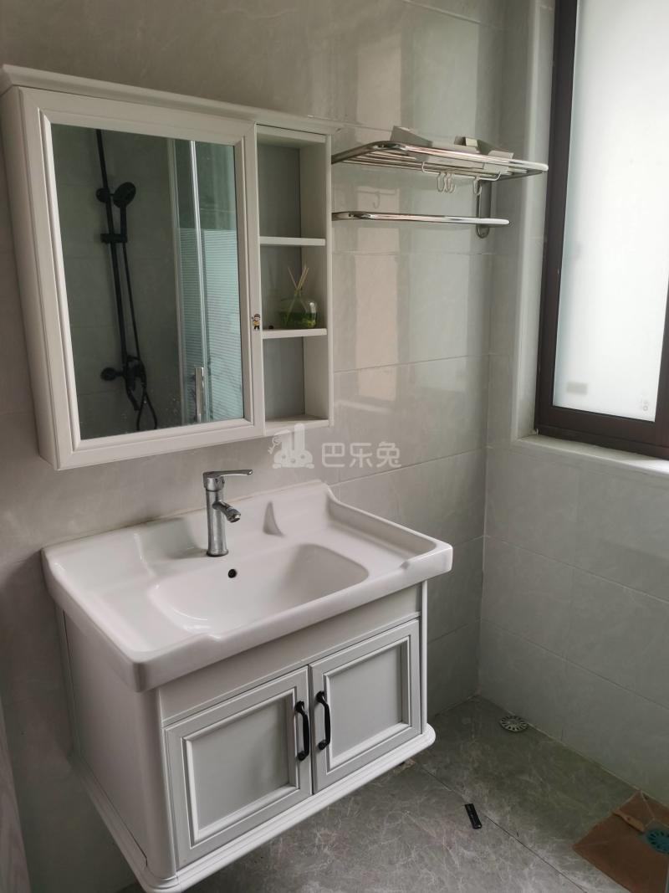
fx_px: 696
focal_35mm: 27
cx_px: 334
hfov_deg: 51.3
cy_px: 446
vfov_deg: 65.3
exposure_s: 1/100
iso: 50
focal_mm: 5.56
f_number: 1.6
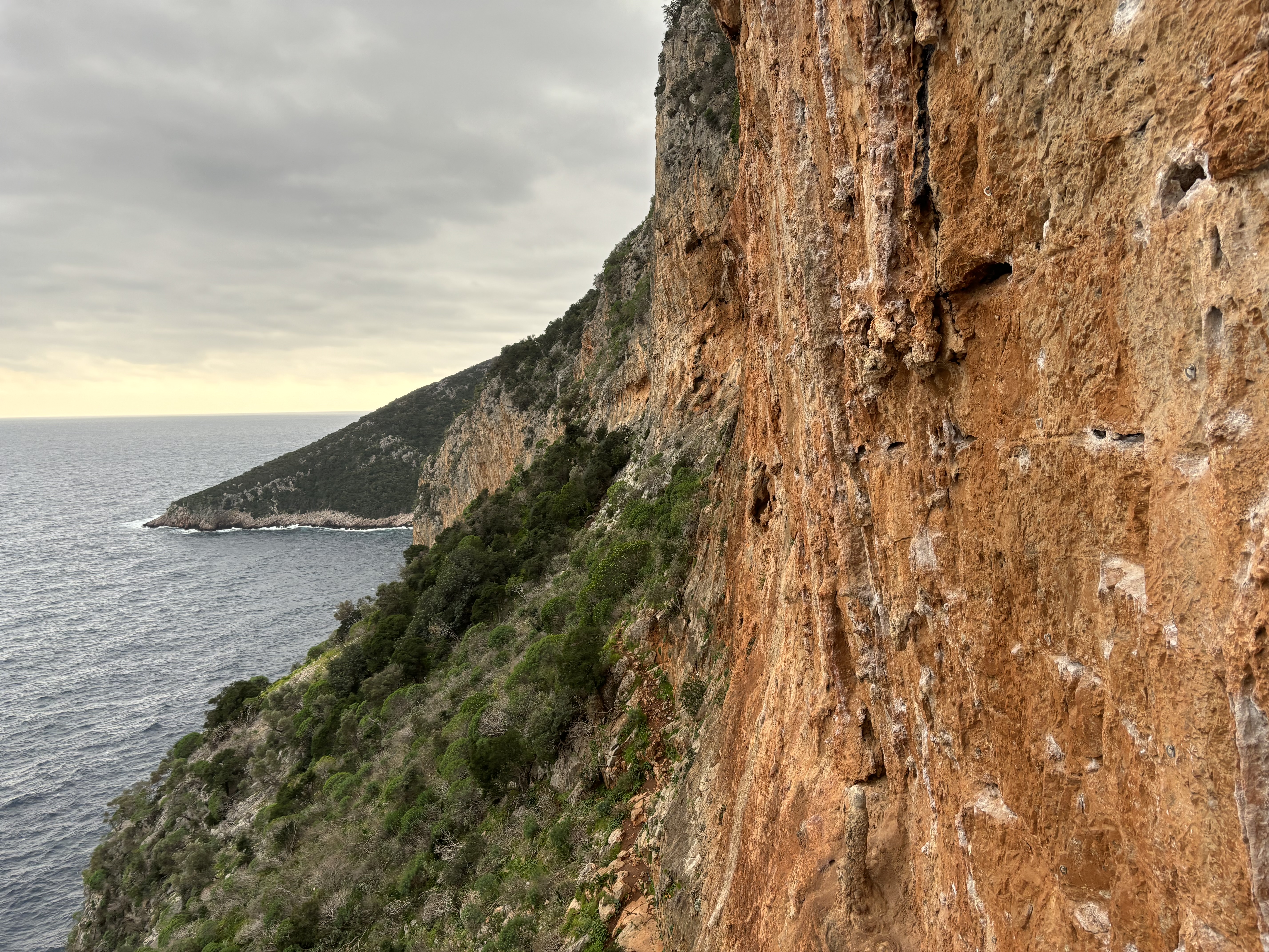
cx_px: 634
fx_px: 953
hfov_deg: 67.3
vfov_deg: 53.1
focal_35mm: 26
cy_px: 476
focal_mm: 5.96
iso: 40
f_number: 1.6
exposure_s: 1/121
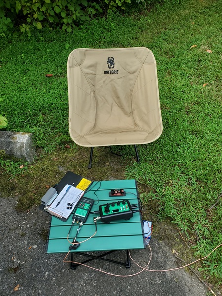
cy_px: 148
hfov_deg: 53.1
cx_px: 111
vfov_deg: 67.3
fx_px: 222
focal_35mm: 26
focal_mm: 4.3
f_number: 2.4
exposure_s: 1/225
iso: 50
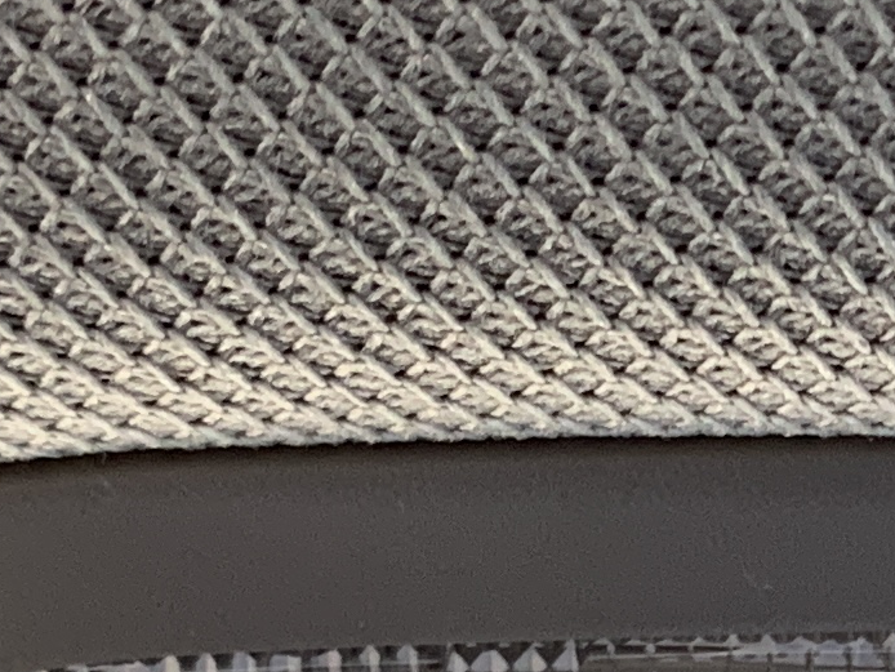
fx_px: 3905
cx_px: 1446
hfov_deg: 12.3
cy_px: 1042
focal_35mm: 151
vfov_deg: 9.5
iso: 125
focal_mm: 4.25
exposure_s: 1/60
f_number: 1.8
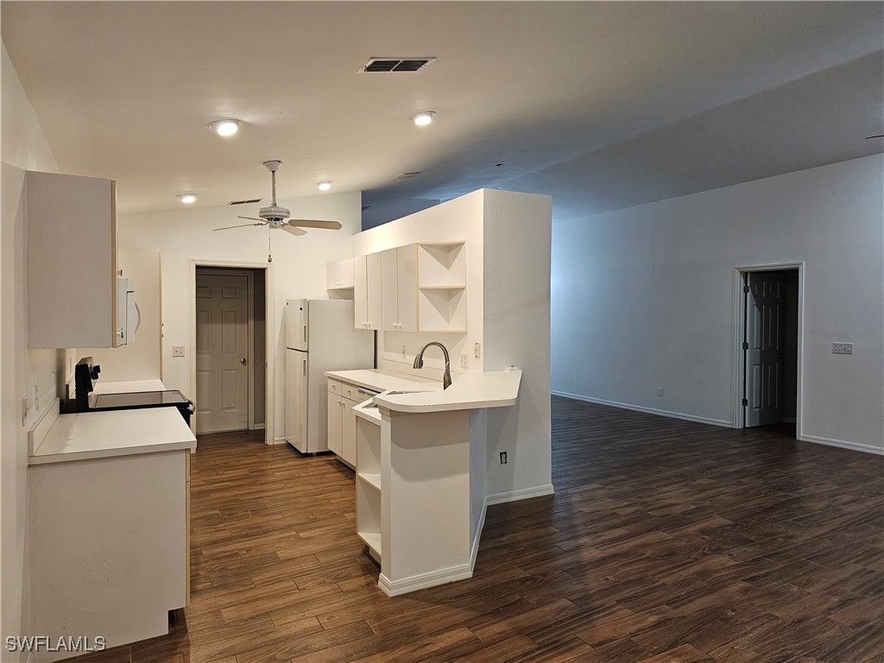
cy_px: 332
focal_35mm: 23
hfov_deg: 73.9
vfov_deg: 58.9
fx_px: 587
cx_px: 442
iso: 500
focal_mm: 6.3
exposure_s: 1/120
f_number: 1.7
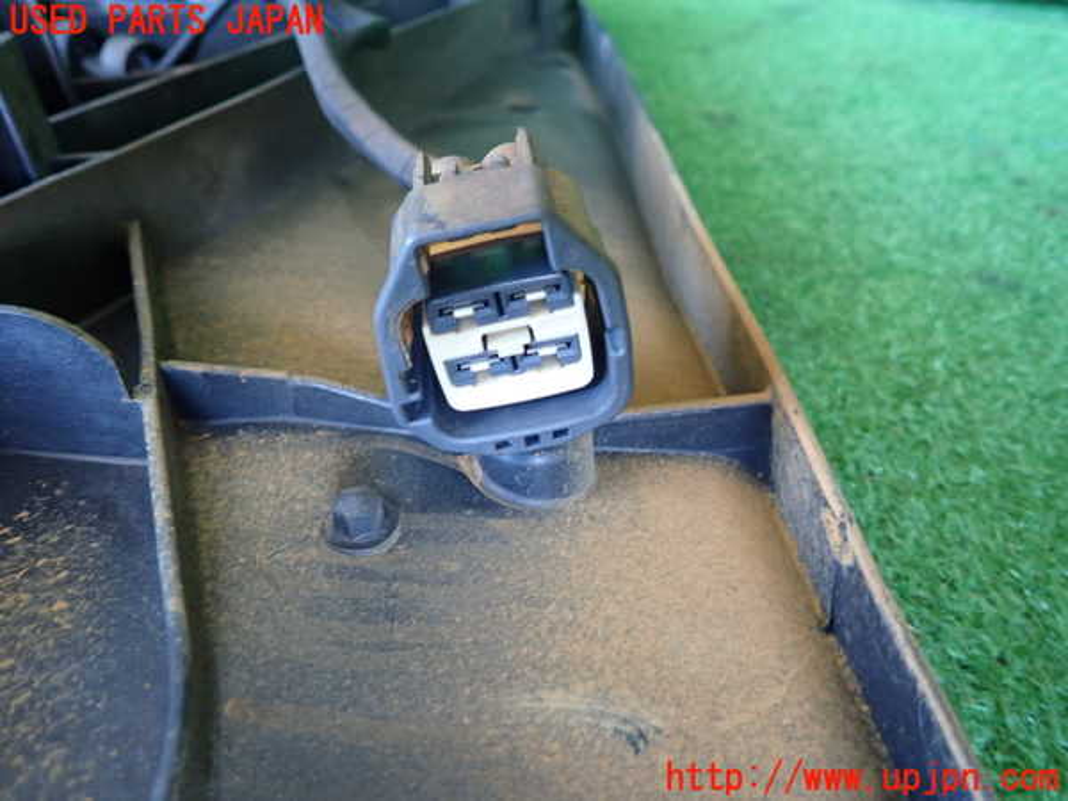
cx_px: 534
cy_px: 400
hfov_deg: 69.4
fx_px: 771
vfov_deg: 54.9
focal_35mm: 25
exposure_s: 1/30
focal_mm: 4.5
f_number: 2
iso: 320
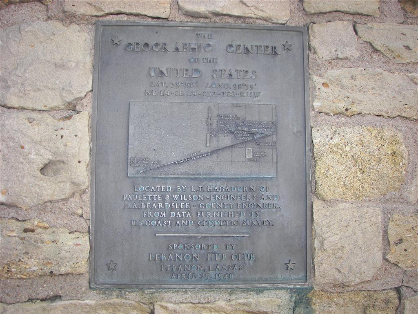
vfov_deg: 39.7
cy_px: 157
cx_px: 209
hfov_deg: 51.4
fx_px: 435
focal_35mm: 36
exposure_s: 1/30
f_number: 2.8
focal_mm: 6
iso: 64
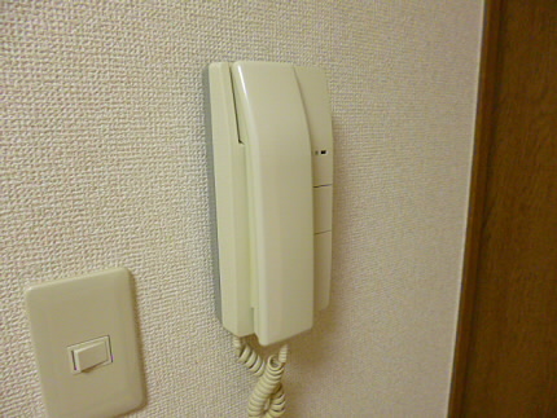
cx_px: 278
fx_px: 386
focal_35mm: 24
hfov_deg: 71.6
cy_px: 209
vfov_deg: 56.9
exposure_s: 1/40
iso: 400
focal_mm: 4.3
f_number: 2.5
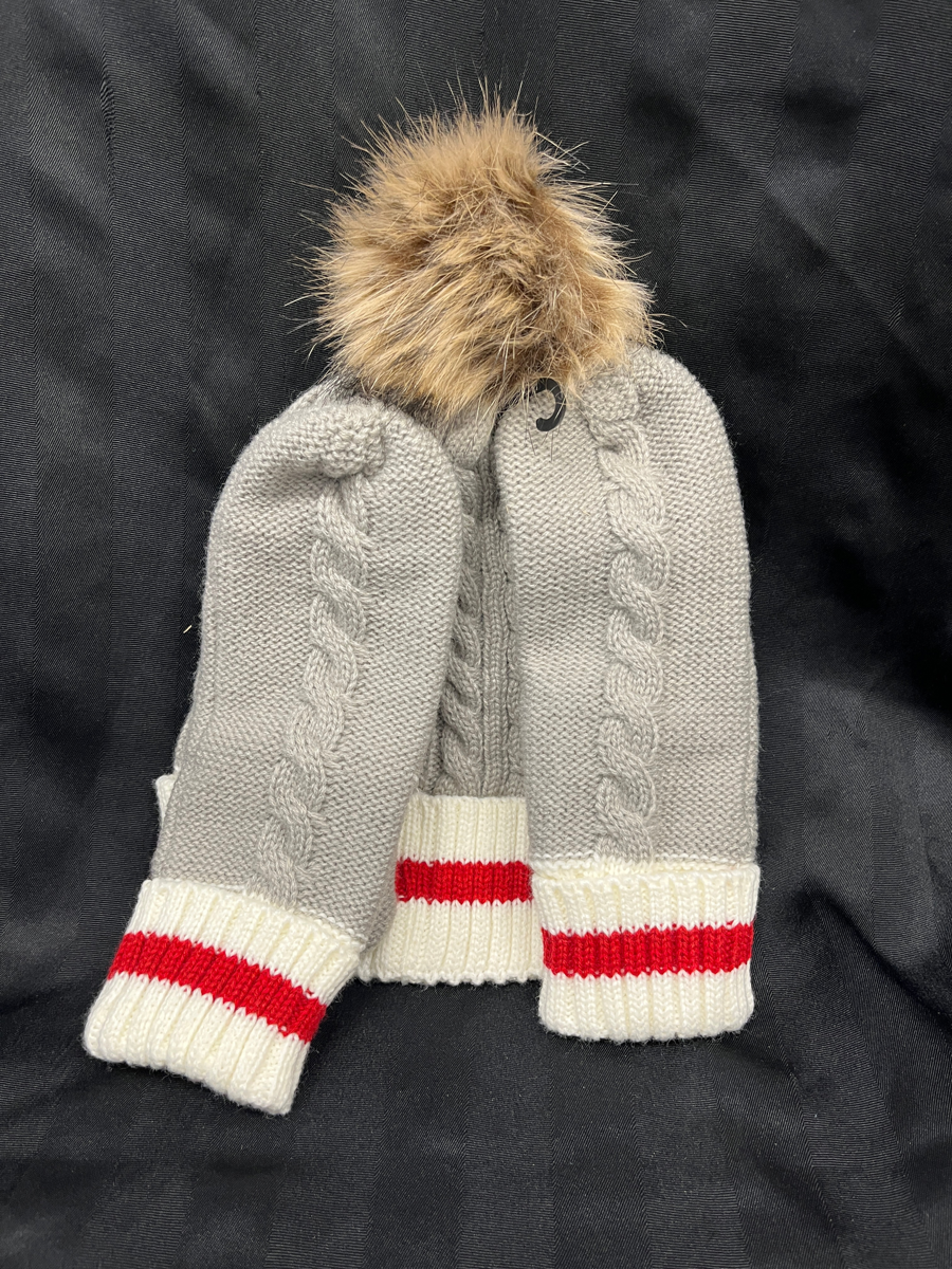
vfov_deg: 67.3
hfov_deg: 53.1
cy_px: 634
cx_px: 476
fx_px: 953
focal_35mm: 26
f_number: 1.6
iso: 125
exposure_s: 1/60
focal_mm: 5.1
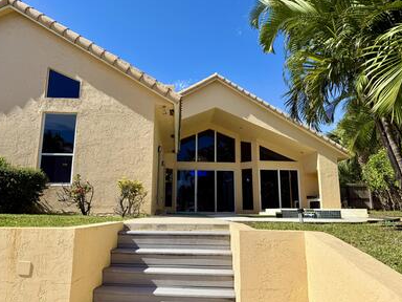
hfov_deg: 69.4
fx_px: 290
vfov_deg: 54.9
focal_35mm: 25
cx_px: 198
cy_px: 153
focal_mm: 6.76
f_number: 1.78
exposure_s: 1/5319
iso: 80
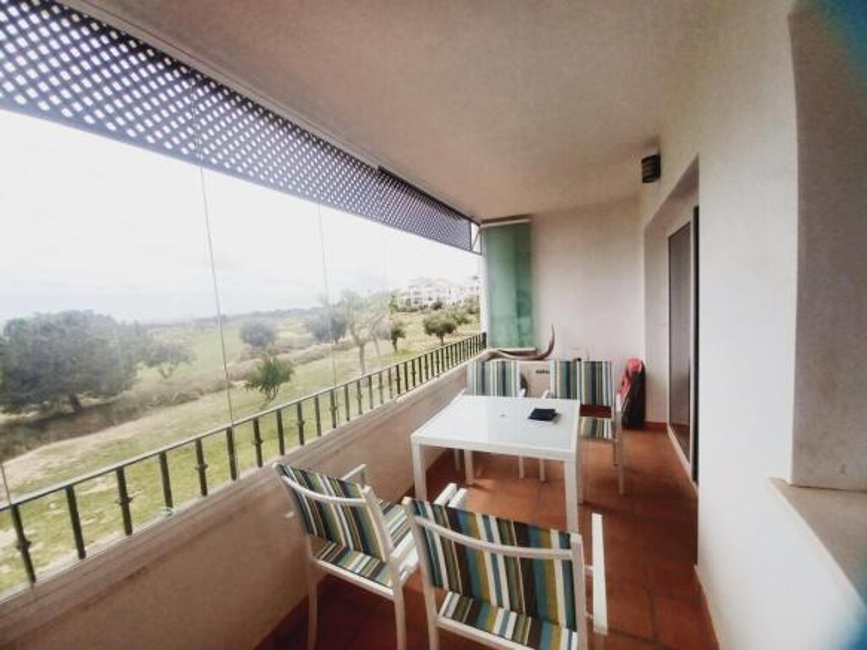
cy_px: 325
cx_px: 434
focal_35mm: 13
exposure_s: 1/996
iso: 40
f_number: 2.2
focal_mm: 1.42
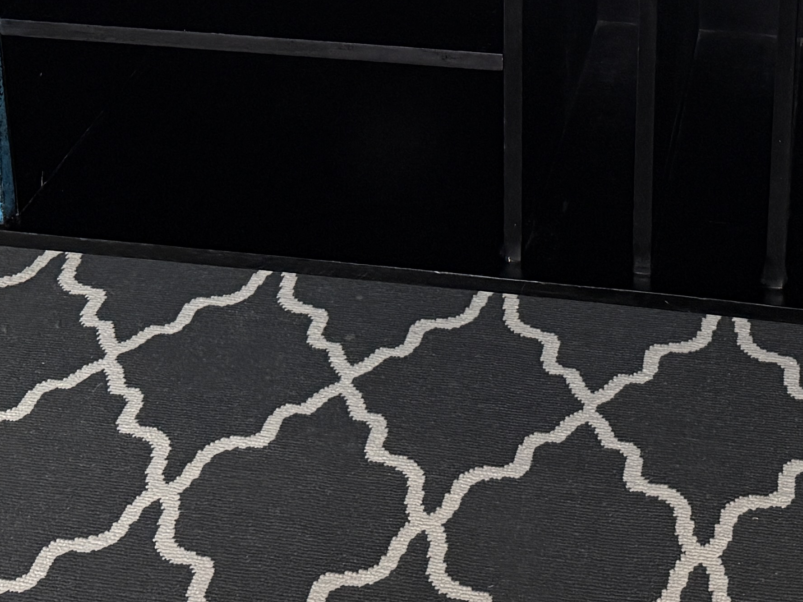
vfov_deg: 17.8
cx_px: 560
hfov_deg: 25.2
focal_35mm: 77
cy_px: -200
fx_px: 1786
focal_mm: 6.76
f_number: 1.78
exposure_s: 1/60
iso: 320
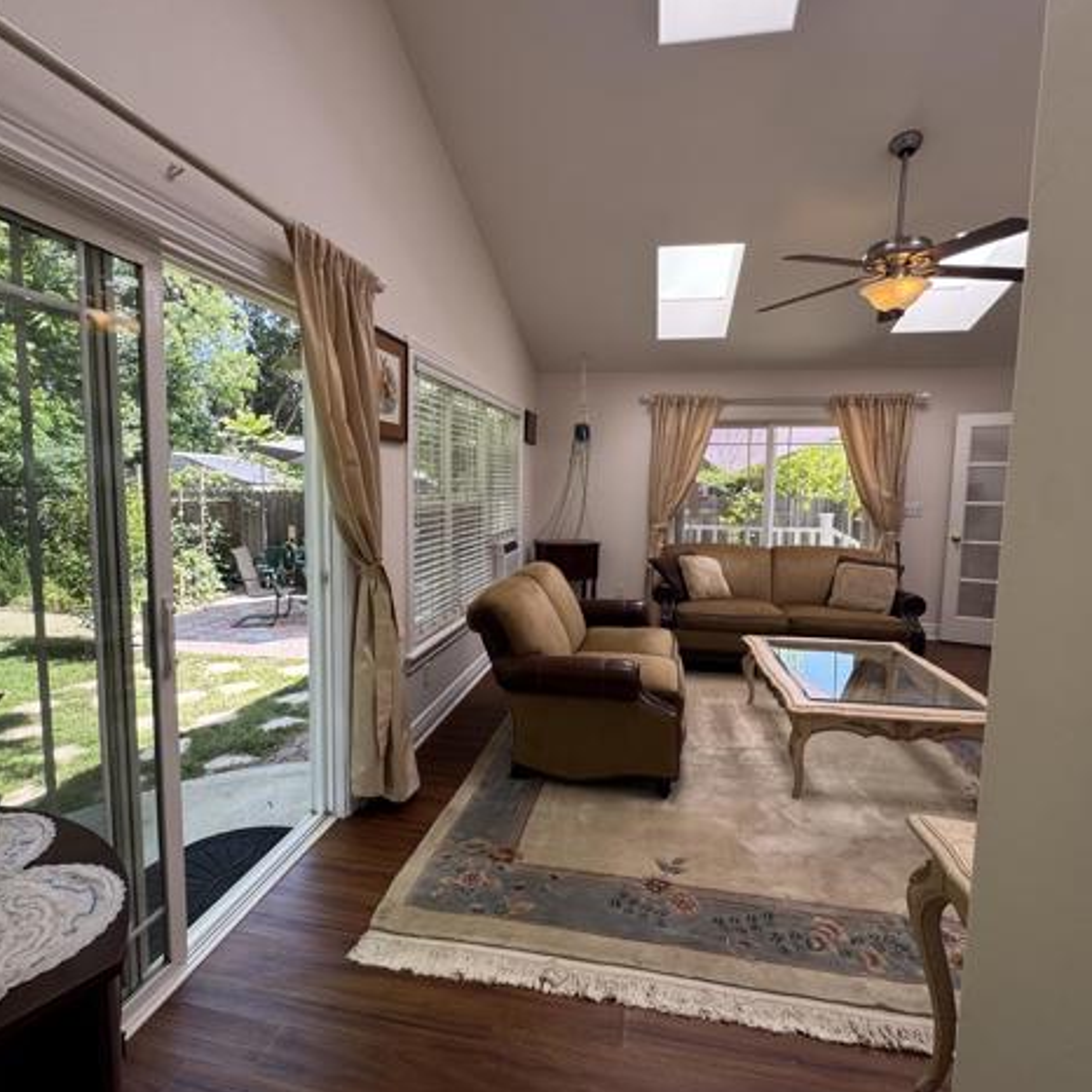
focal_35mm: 17
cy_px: 539
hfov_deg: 84.0
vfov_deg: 84.0
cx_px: 548
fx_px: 607
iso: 40
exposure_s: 1/164
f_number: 2.2
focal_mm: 2.22
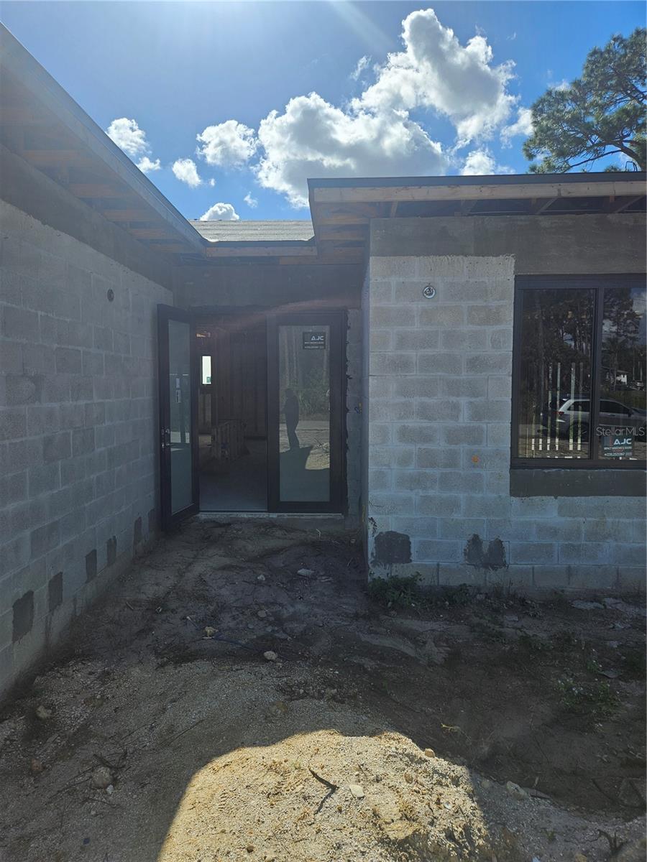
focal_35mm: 23
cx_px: 324
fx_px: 573
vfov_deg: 73.9
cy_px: 431
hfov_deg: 58.9
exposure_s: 1/2259
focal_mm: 5.4
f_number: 1.8
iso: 25
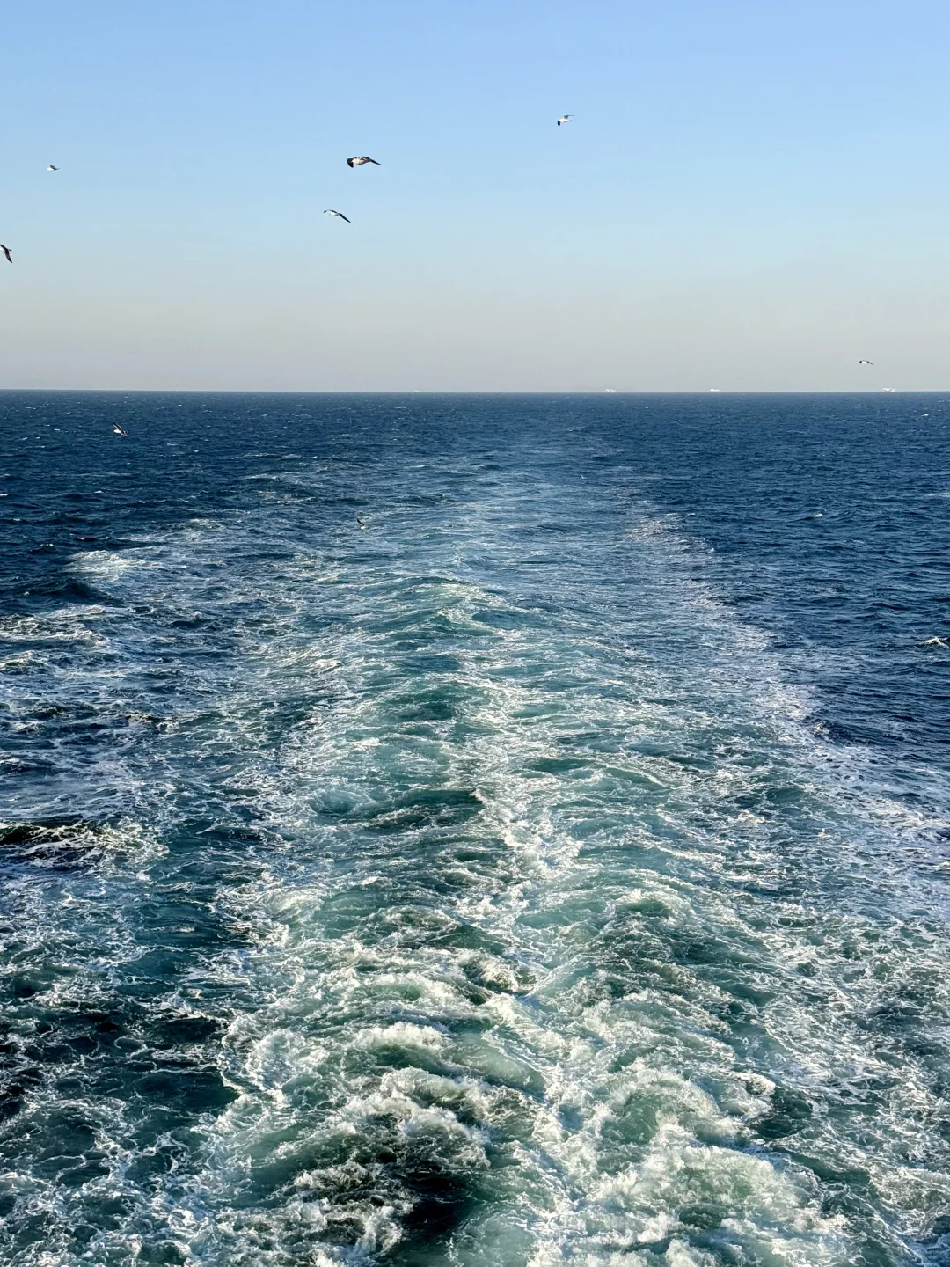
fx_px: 1756
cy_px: 634
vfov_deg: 39.7
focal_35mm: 48
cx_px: 475
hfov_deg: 30.3
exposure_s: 1/4329
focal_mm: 6.76
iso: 80
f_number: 1.78
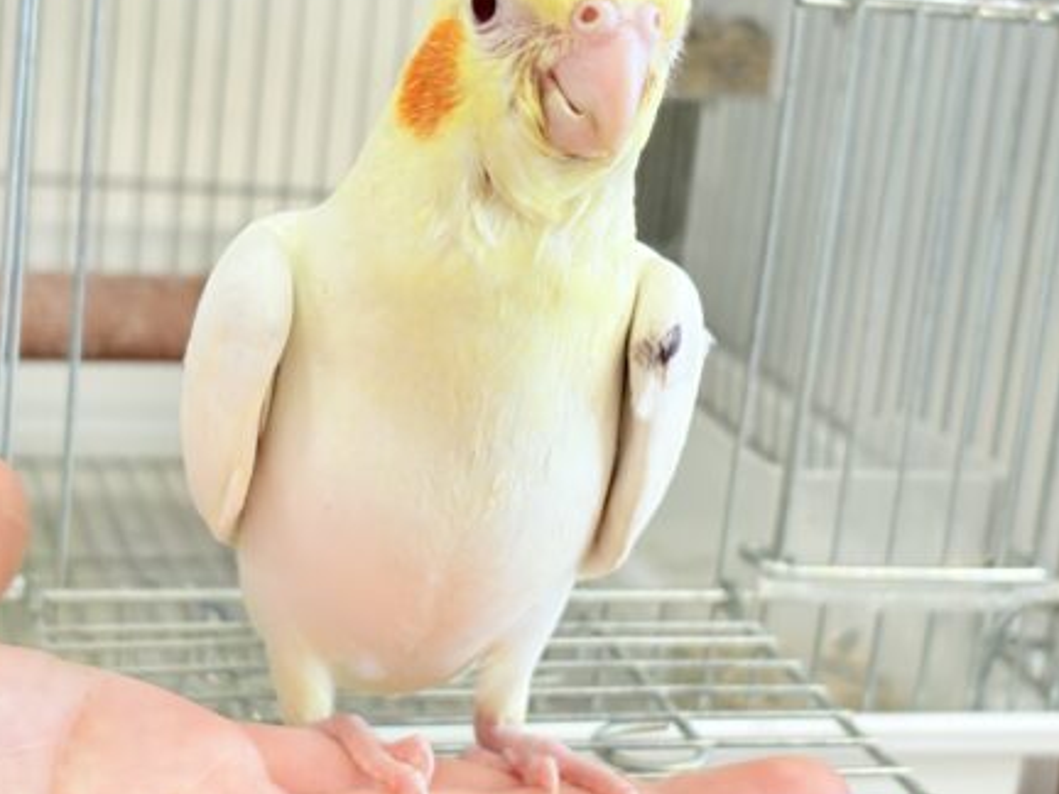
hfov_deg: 25.3
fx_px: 2356
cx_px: 571
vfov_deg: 19.1
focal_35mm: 77
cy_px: 314
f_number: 1.6
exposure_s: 1/50
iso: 80
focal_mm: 5.96
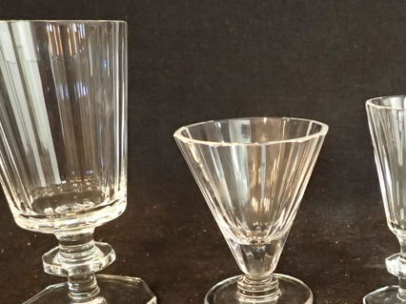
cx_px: 289
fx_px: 551
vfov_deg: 30.2
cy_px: 234
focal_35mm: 47
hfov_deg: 39.7
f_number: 2
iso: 800
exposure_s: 1/30
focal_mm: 4.5
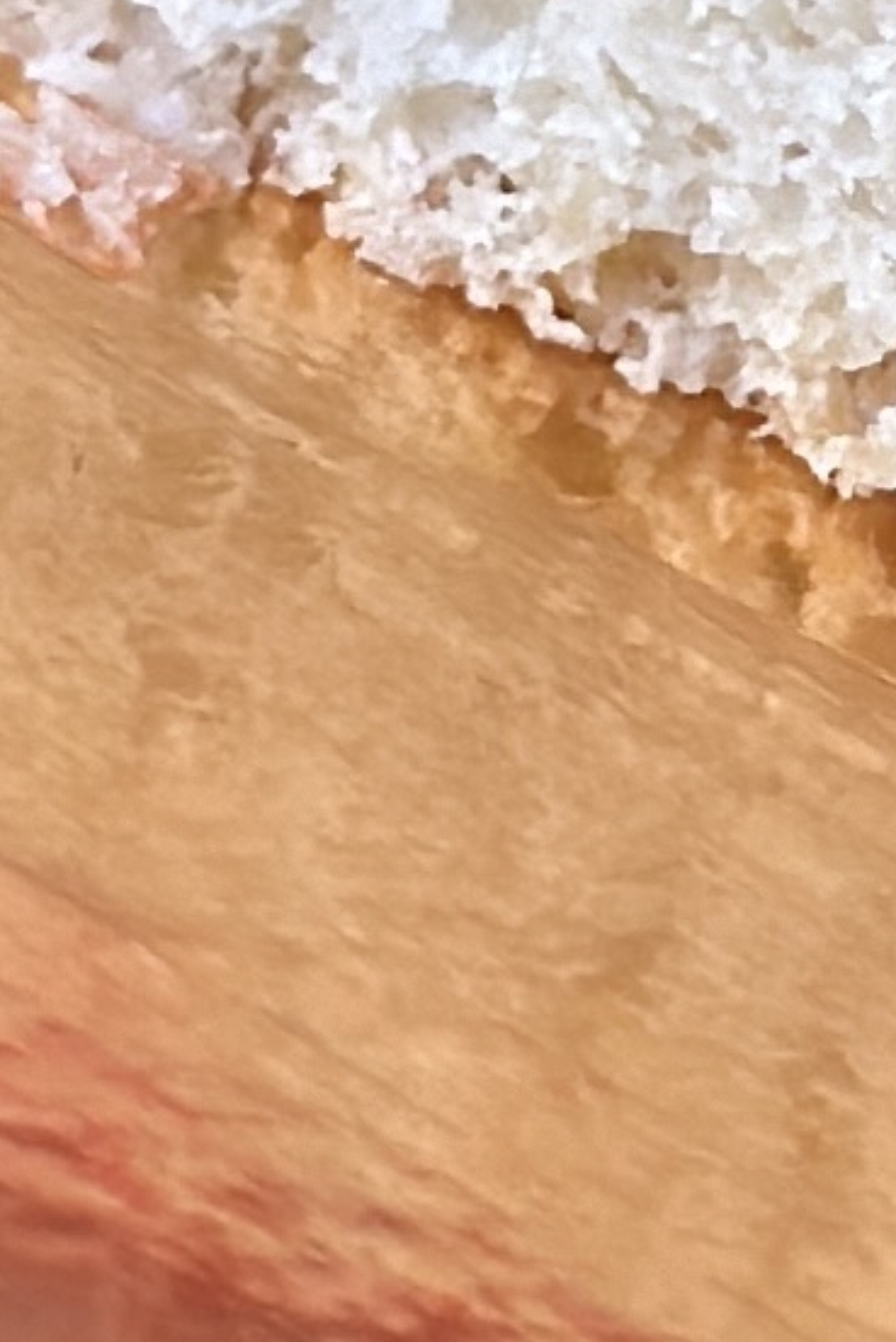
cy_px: -442
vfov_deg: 5.6
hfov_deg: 3.8
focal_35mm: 364
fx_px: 13580
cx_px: 1603
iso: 80
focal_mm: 6.86
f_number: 1.78
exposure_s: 1/220
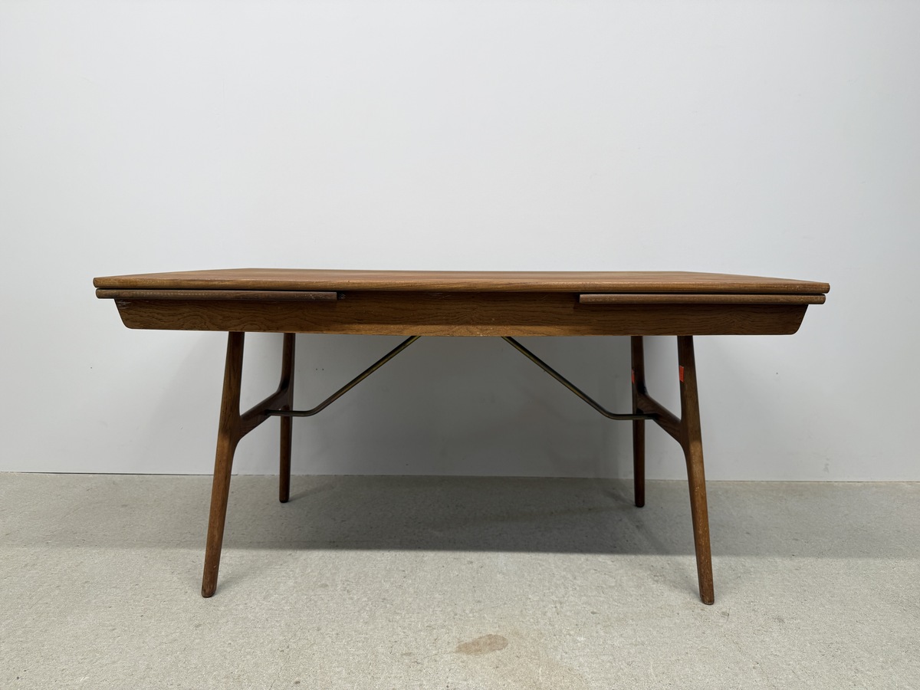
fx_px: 638
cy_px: 345
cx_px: 460
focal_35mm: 24
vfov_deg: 56.8
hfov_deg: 71.6
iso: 100
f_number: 1.78
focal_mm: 6.76
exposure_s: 1/121
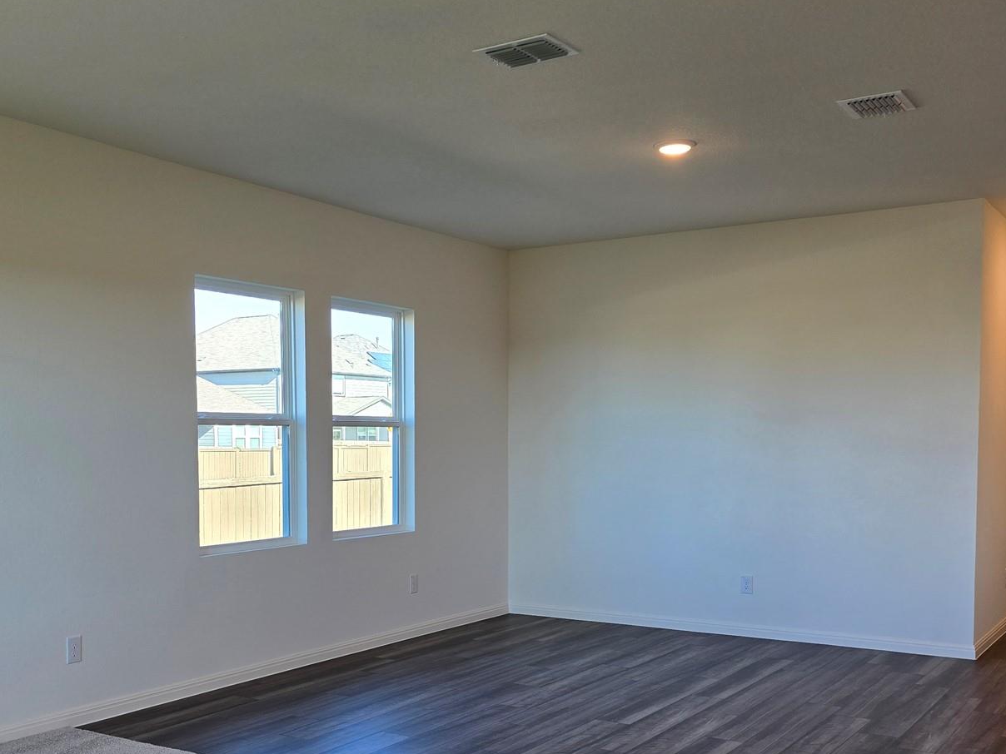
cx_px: 426
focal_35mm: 39
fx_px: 1133
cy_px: 498
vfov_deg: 36.5
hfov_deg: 47.7
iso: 50
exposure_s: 1/120
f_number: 1.7
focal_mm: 6.3
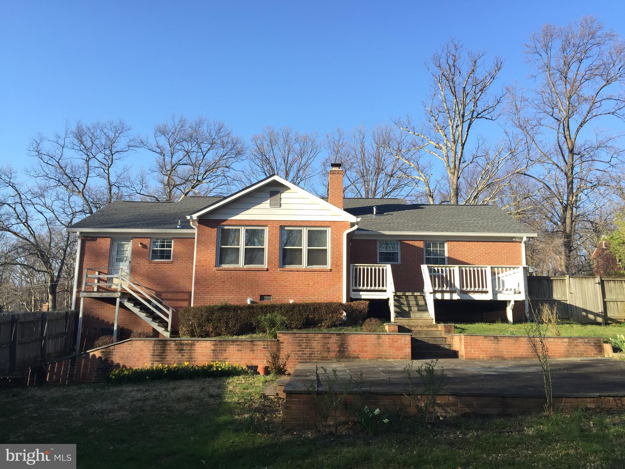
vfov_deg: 48.2
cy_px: 234
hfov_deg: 61.7
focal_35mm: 29
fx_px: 524
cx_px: 312
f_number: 2.2
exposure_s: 1/527
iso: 32
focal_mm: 4.15
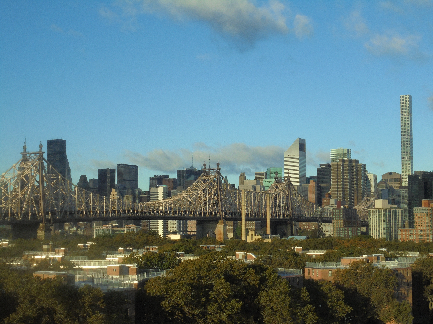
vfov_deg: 22.9
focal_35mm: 64
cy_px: 162
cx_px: 216
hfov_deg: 30.3
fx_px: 801
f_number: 5.6
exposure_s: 1/400
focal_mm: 11.5
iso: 100
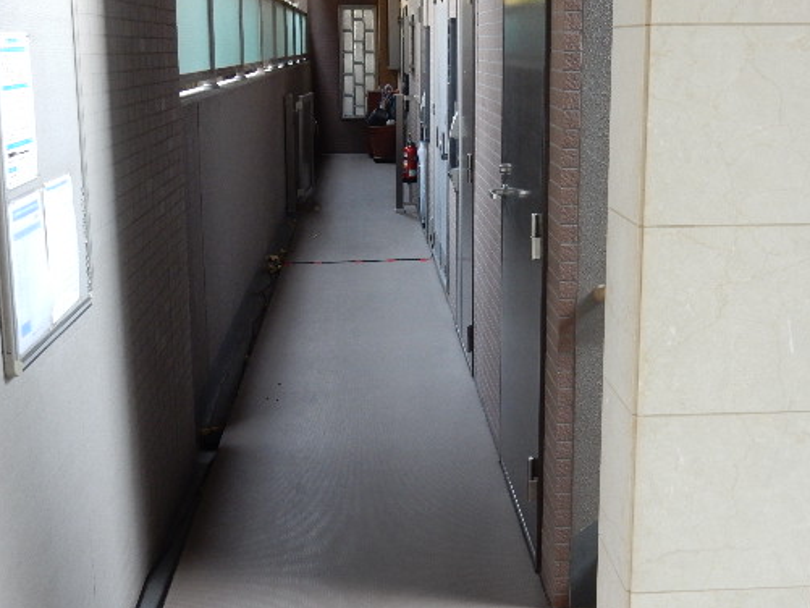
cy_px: 228
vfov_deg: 31.4
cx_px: 425
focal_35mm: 46
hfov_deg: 41.2
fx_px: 1077
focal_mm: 6.4
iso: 400
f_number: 4
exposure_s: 1/25
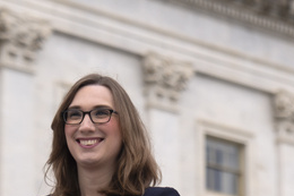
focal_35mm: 276
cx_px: 434
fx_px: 2252
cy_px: 133
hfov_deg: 7.3
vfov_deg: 5.0
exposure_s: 1/1000
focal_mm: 70
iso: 250
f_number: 2.8
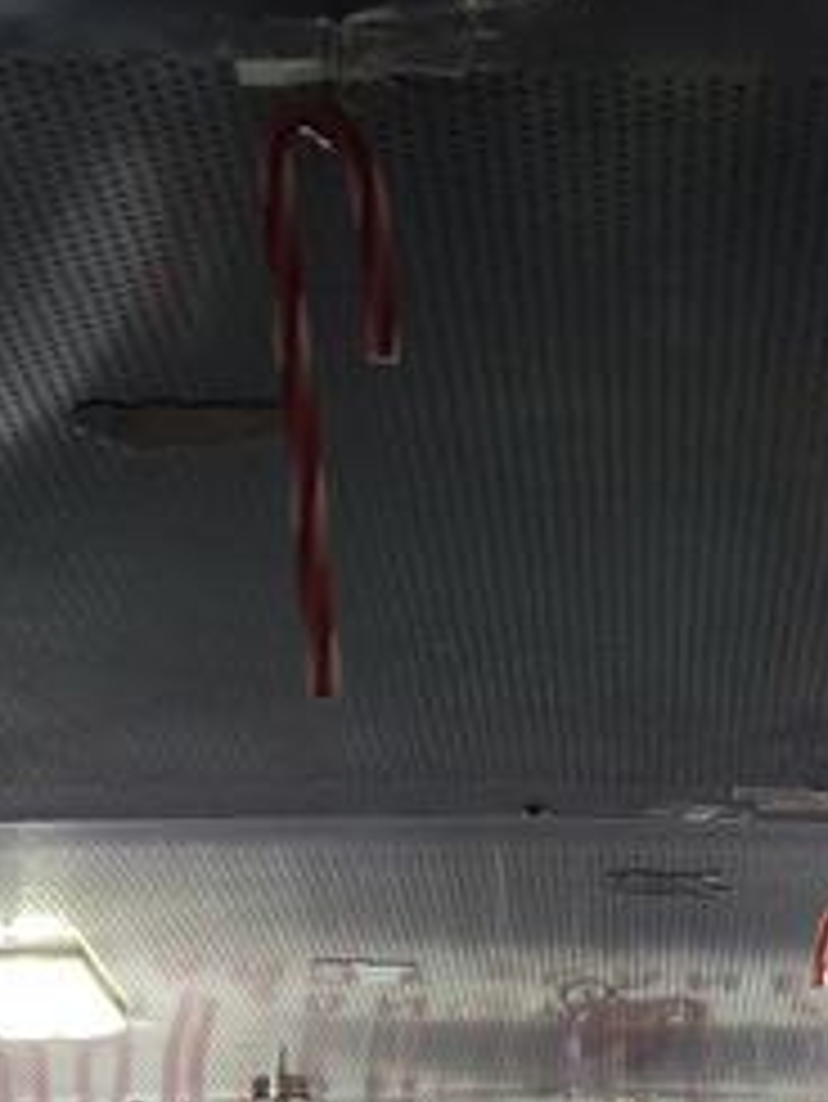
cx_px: 774
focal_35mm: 96
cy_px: 1129
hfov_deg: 15.2
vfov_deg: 19.8
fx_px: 3059
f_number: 1.8
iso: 1250
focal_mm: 5.4
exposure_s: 1/60
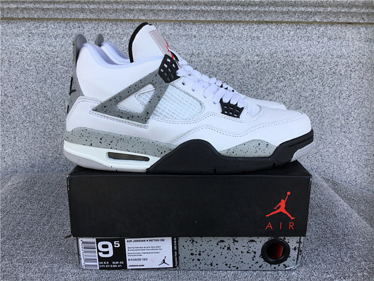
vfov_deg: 45.4
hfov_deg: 58.4
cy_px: 140
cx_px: 187
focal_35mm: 31
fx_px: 335
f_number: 2.4
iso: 25
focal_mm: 3.3
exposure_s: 1/381
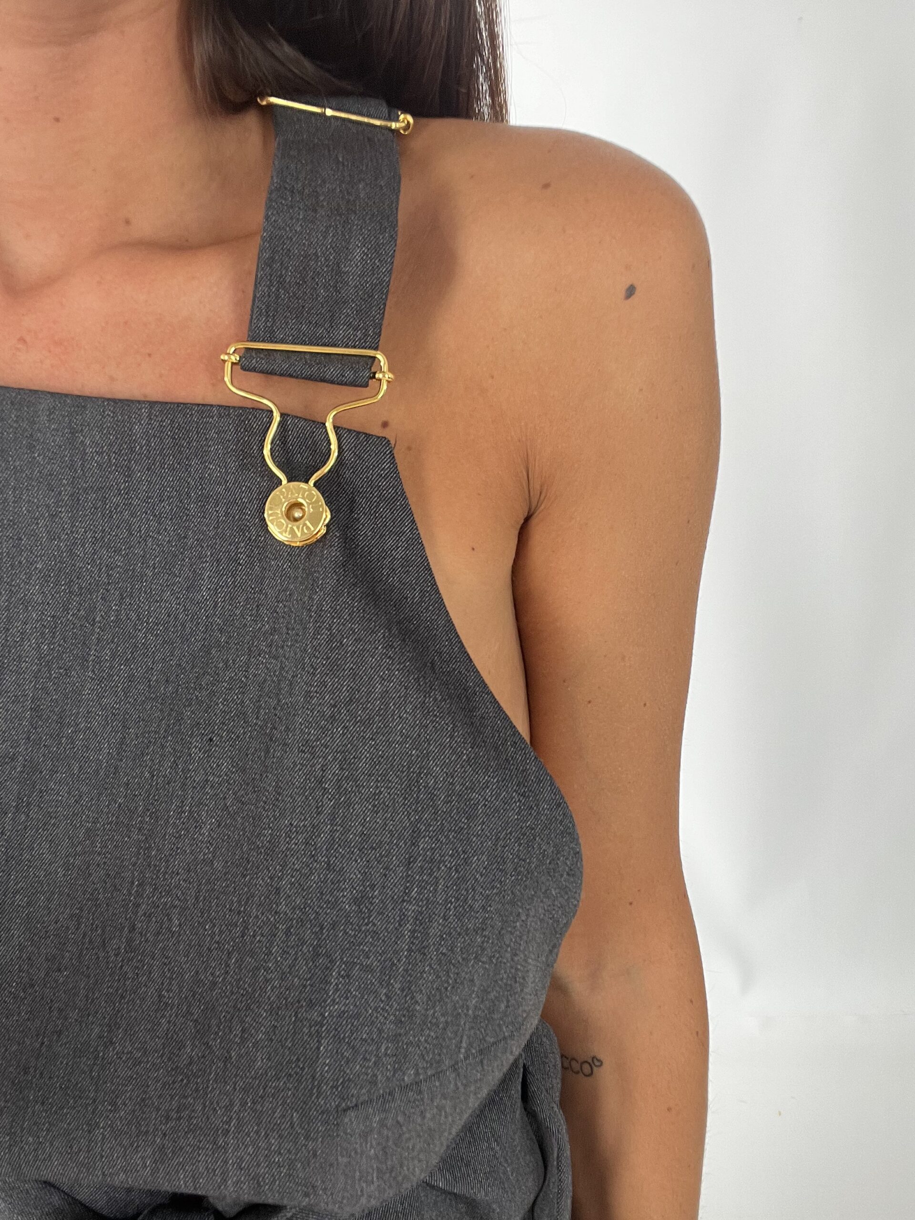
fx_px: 1057
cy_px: 610
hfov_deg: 46.8
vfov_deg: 60.0
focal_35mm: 30
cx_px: 458
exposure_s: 1/50
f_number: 2.2
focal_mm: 2.71
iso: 64
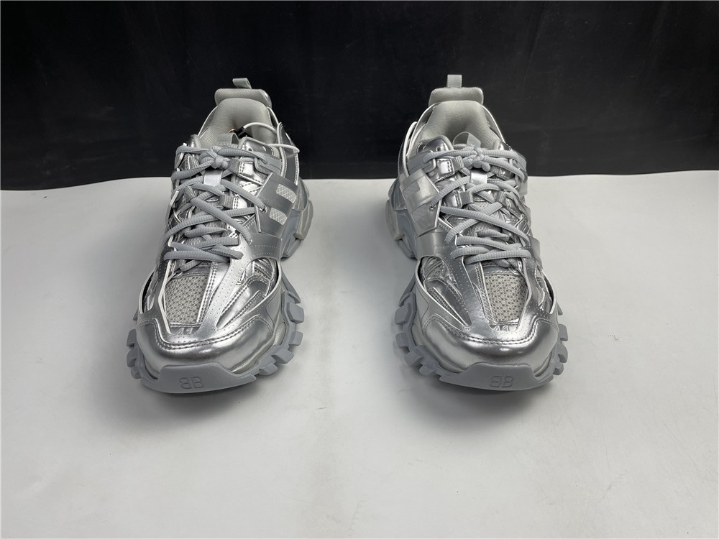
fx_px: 540
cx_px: 360
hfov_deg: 67.3
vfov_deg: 53.1
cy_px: 270
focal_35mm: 26
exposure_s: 1/121
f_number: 1.6
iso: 40
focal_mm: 4.2
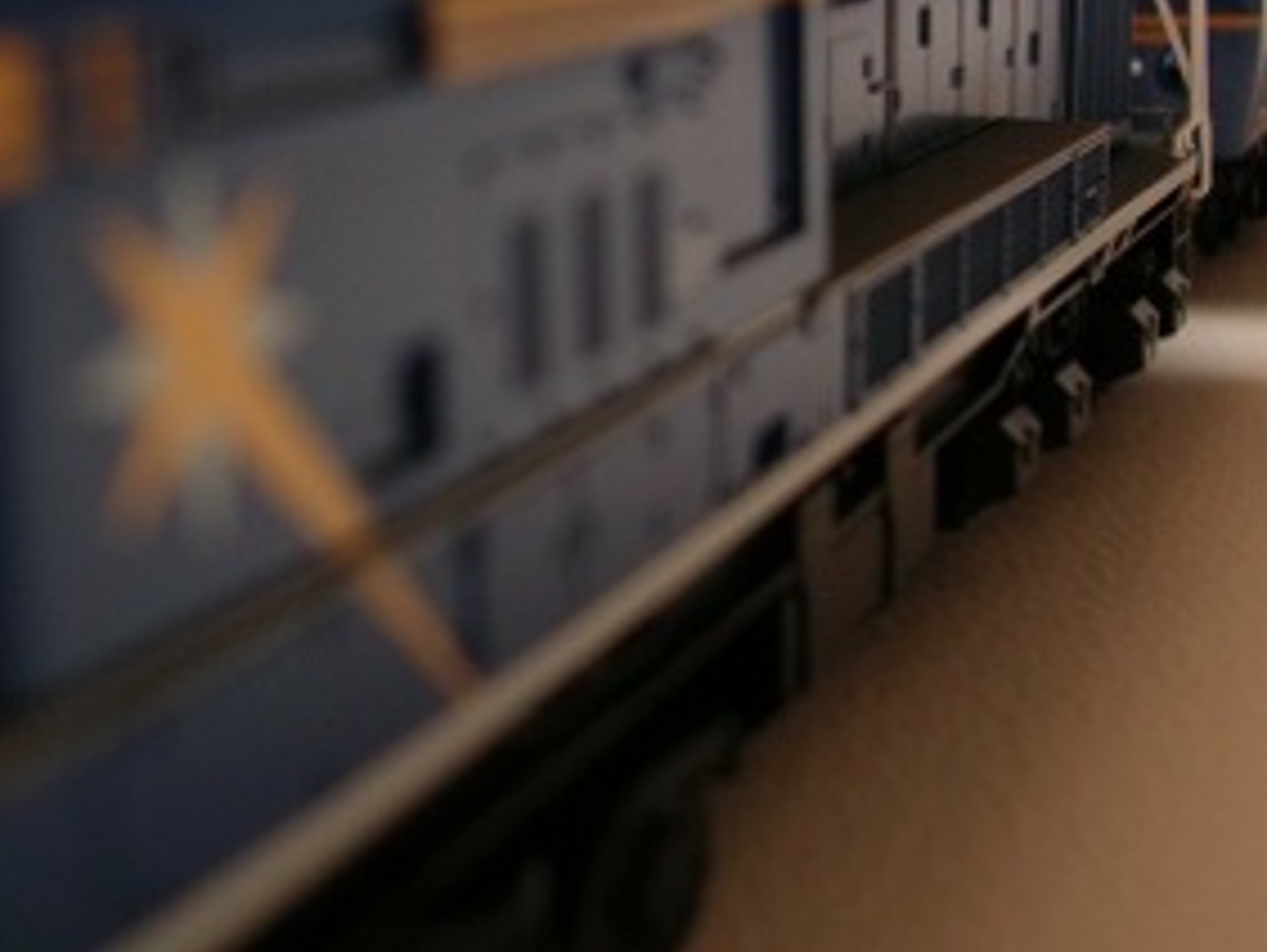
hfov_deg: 31.1
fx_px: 2271
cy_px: 186
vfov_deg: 23.3
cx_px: 557
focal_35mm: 62
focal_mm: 5.8
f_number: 2.8
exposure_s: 1/7.8
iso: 50
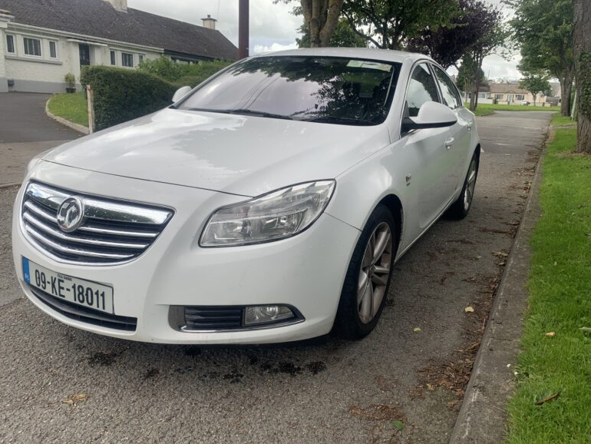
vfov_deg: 51.4
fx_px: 461
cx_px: 300
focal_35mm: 27
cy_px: 229
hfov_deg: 65.3
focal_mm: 4.25
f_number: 1.8
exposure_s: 1/945
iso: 25
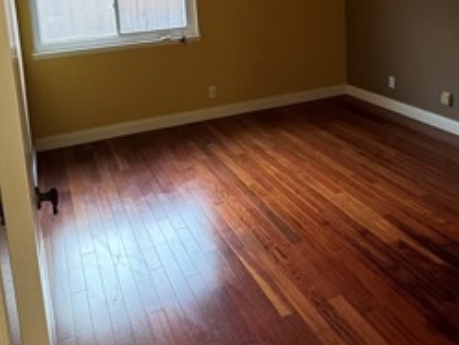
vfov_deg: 37.5
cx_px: 249
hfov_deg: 51.3
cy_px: 46
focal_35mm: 36
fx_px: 478
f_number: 2.2
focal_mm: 2.22
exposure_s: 1/60
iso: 160
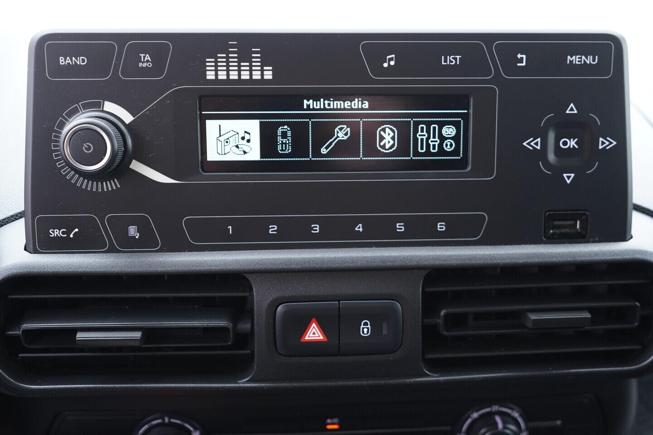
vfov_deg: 36.9
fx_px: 653
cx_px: 326
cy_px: 218
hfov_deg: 53.1
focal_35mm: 36
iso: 640
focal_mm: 24
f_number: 2.8
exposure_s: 1/40
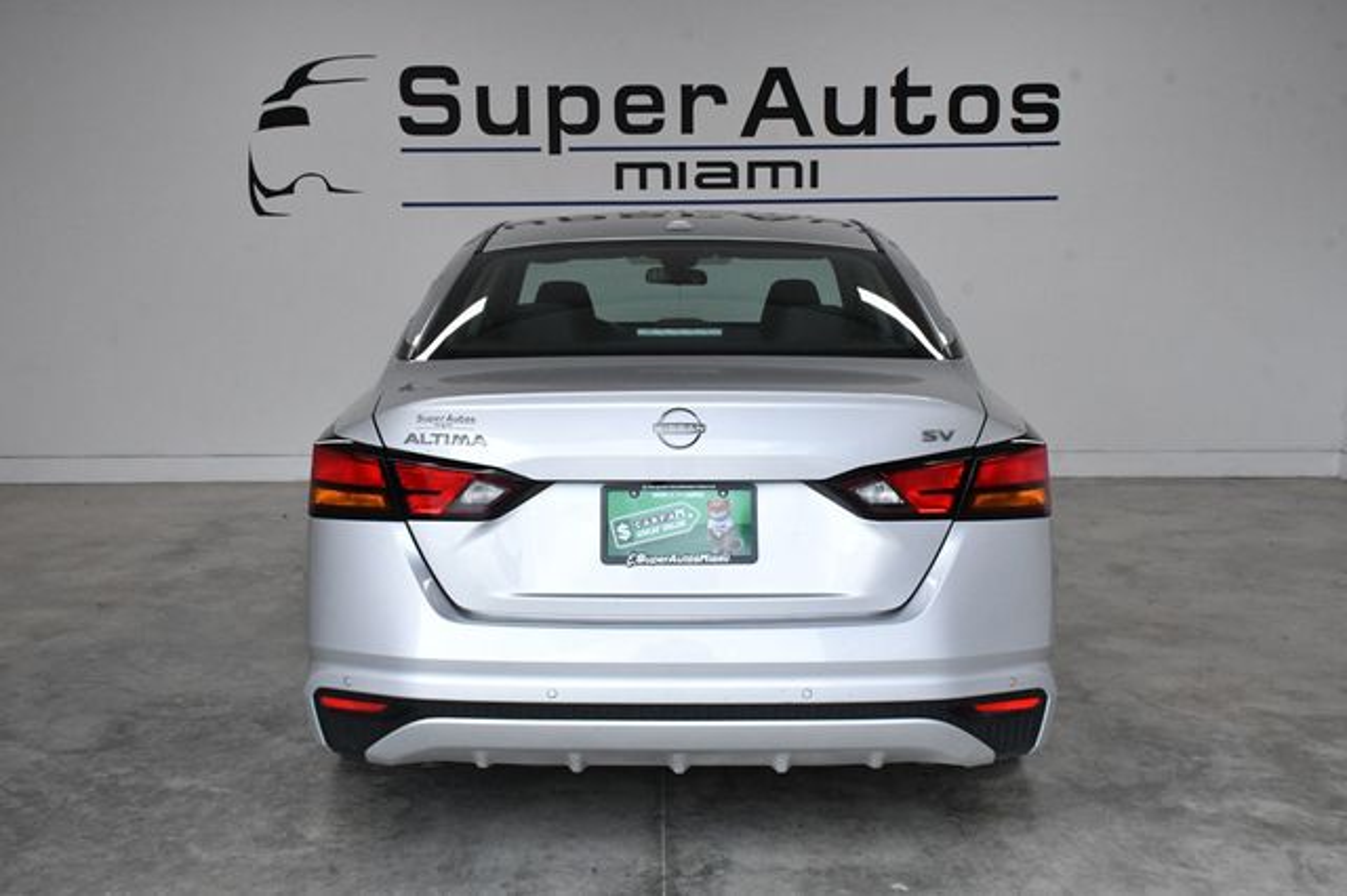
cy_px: 448
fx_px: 1496
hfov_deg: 48.5
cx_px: 674
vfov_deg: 33.4
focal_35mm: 40
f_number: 13
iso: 2500
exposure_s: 1/640
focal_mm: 27
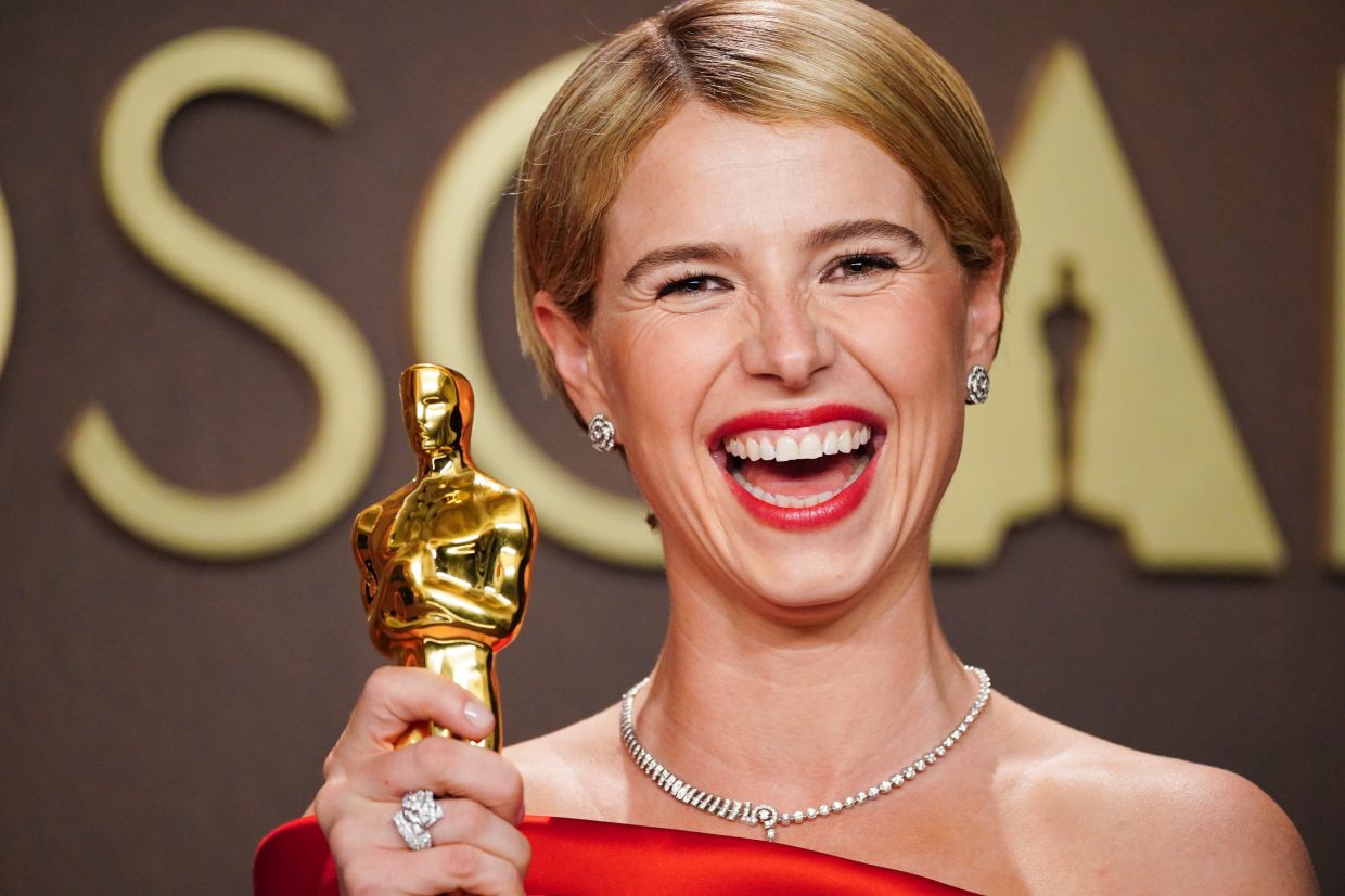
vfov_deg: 3.4
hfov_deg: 5.2
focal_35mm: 400
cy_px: 448
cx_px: 672
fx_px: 14940
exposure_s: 1/500
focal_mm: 400
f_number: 5.6
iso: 5000
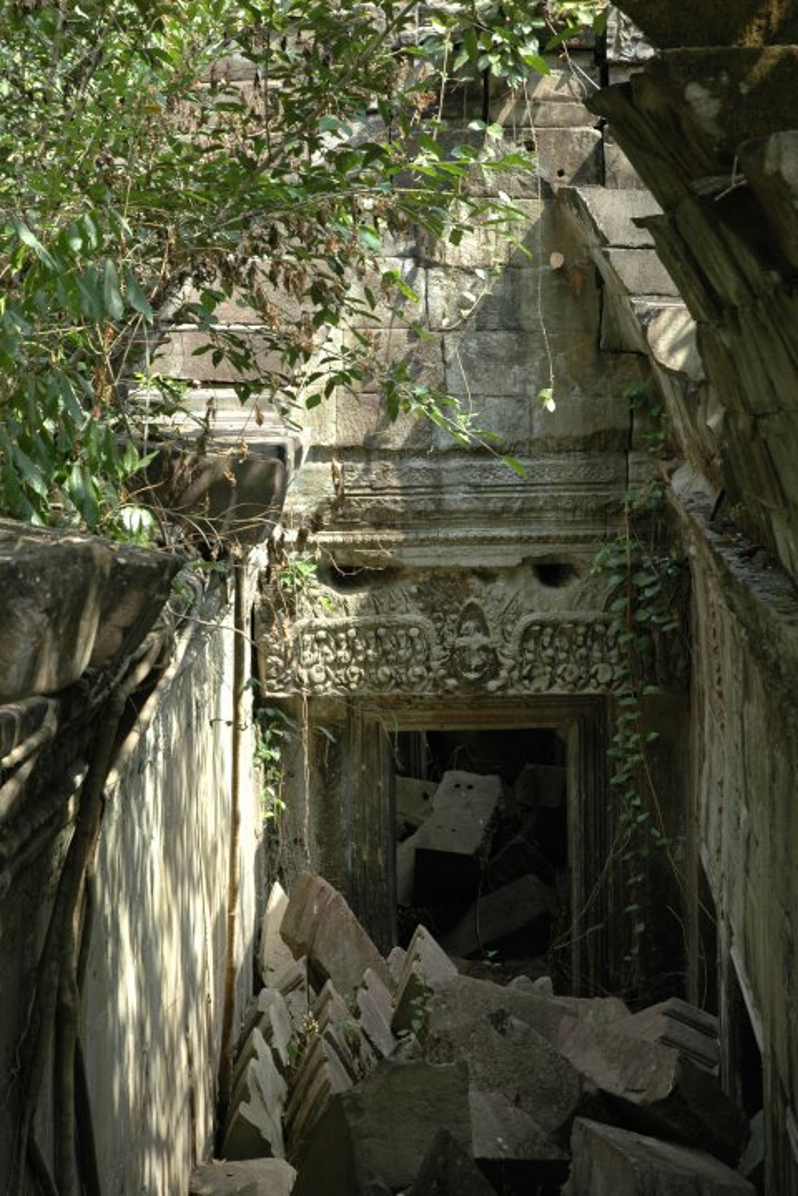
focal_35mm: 75
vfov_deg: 27.0
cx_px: 399
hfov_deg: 18.2
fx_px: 2494
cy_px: 598
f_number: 5.6
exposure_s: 1/125
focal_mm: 50
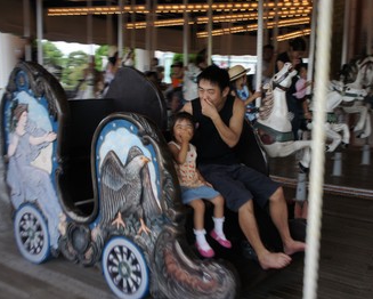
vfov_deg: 37.7
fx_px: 437
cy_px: 151
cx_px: 221
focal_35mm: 40
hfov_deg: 46.0
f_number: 14
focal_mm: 23
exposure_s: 1/40
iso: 500
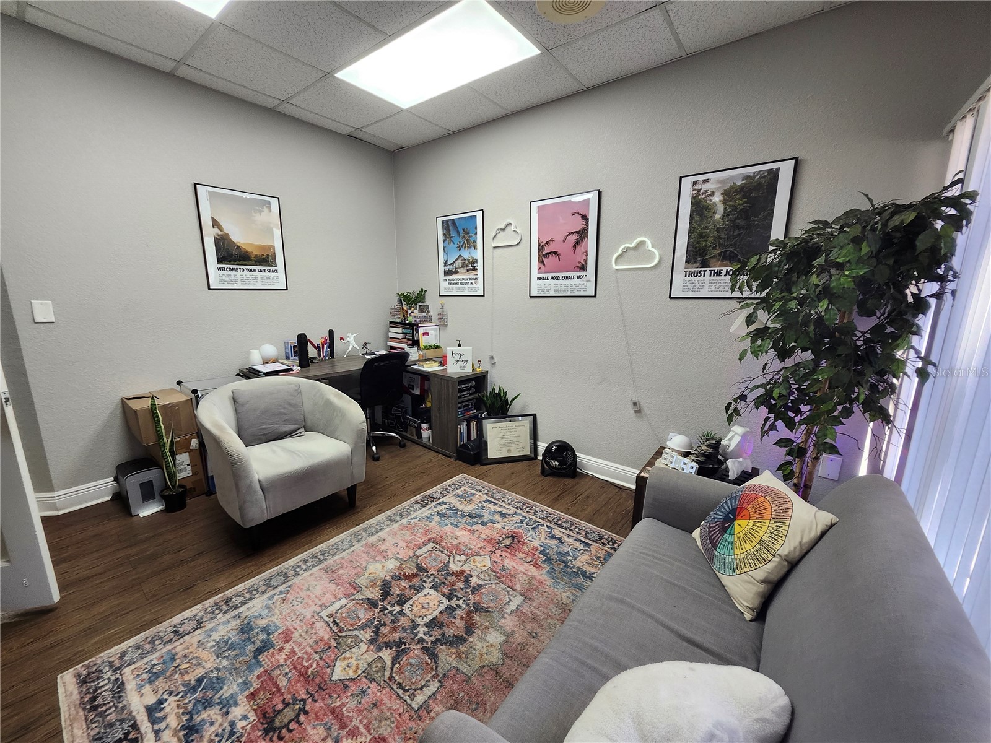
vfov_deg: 89.9
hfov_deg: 106.2
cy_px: 372
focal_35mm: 13
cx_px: 496
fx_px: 372
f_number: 2.2
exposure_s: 1/60
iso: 100
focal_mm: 1.74
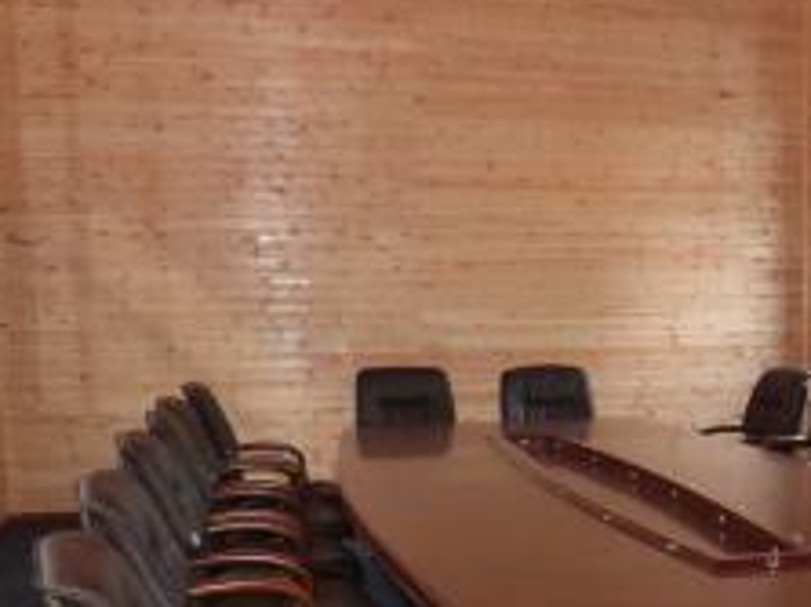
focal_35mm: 56
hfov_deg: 32.9
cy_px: 482
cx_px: 698
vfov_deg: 25.6
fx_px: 1311
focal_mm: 4.5
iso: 320
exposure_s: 1/60
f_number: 2.8
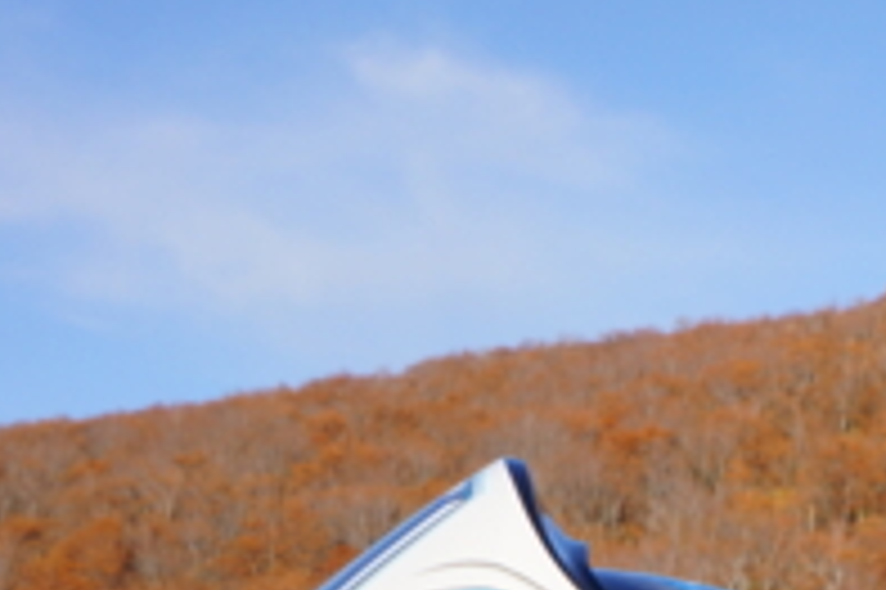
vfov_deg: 10.9
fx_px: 3000
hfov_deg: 15.0
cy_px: 835
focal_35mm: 122
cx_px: 1489
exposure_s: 1/125
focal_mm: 20
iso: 100
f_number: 11
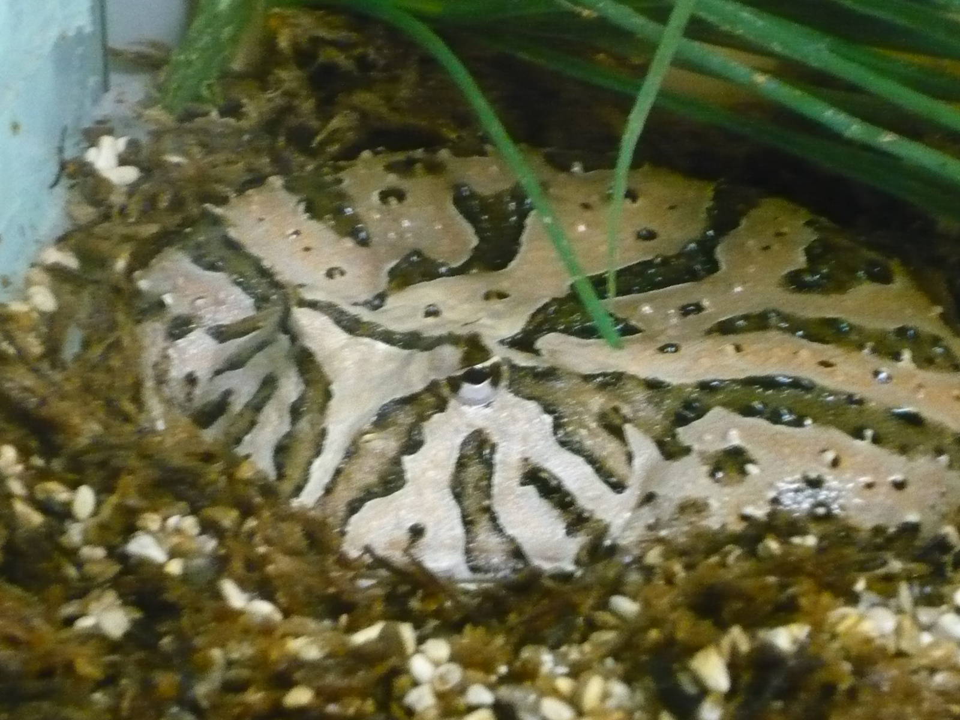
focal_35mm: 160
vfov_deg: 9.3
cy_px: 360
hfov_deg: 12.3
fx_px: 4437
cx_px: 480
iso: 800
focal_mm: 16.5
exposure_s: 1/8
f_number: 5.1
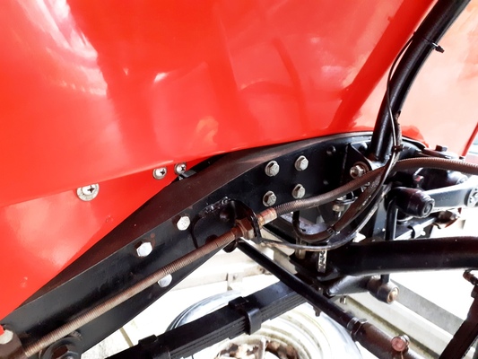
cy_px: 180
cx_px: 239
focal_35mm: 27
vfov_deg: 51.4
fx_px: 373
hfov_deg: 65.3
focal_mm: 3.6
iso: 320
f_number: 1.9
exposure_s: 1/25
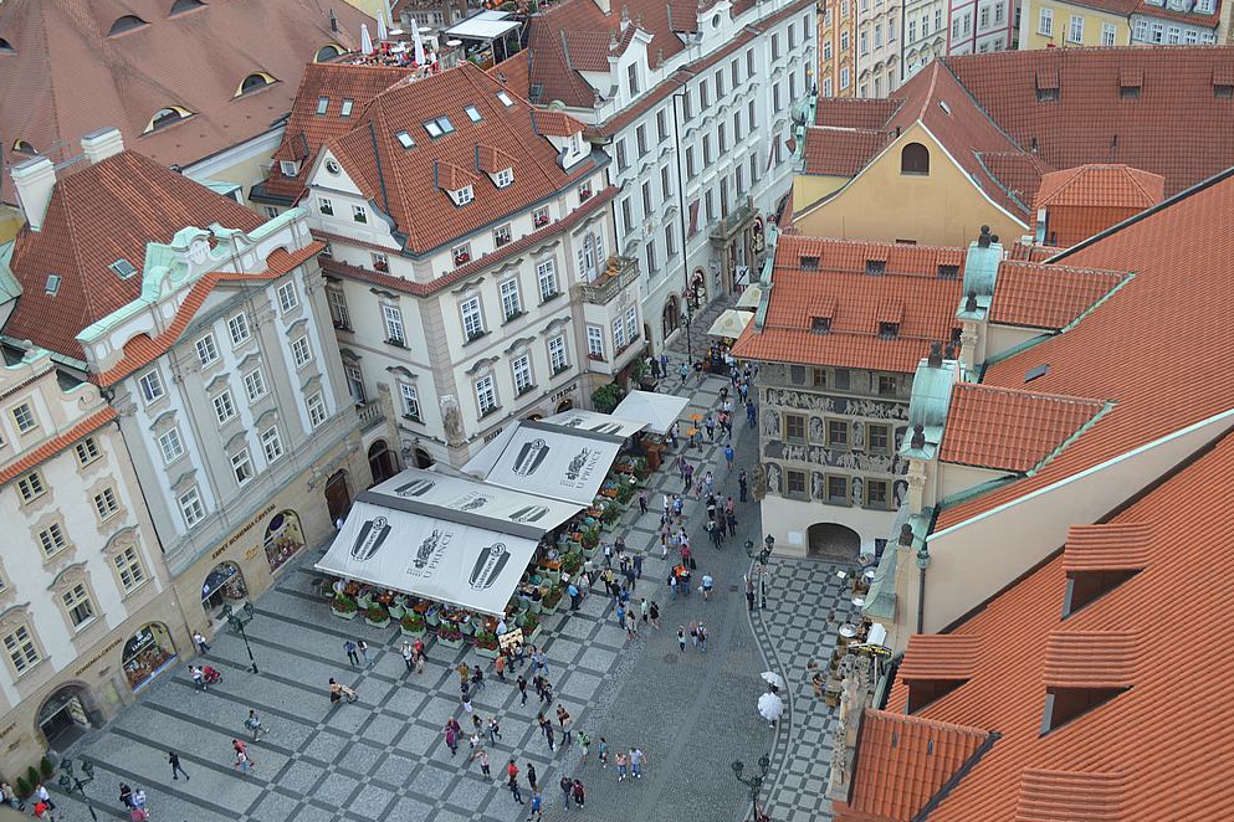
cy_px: 410
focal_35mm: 34
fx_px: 1165
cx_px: 628
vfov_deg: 38.9
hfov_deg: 55.8
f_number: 4
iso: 100
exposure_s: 1/160
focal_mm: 22
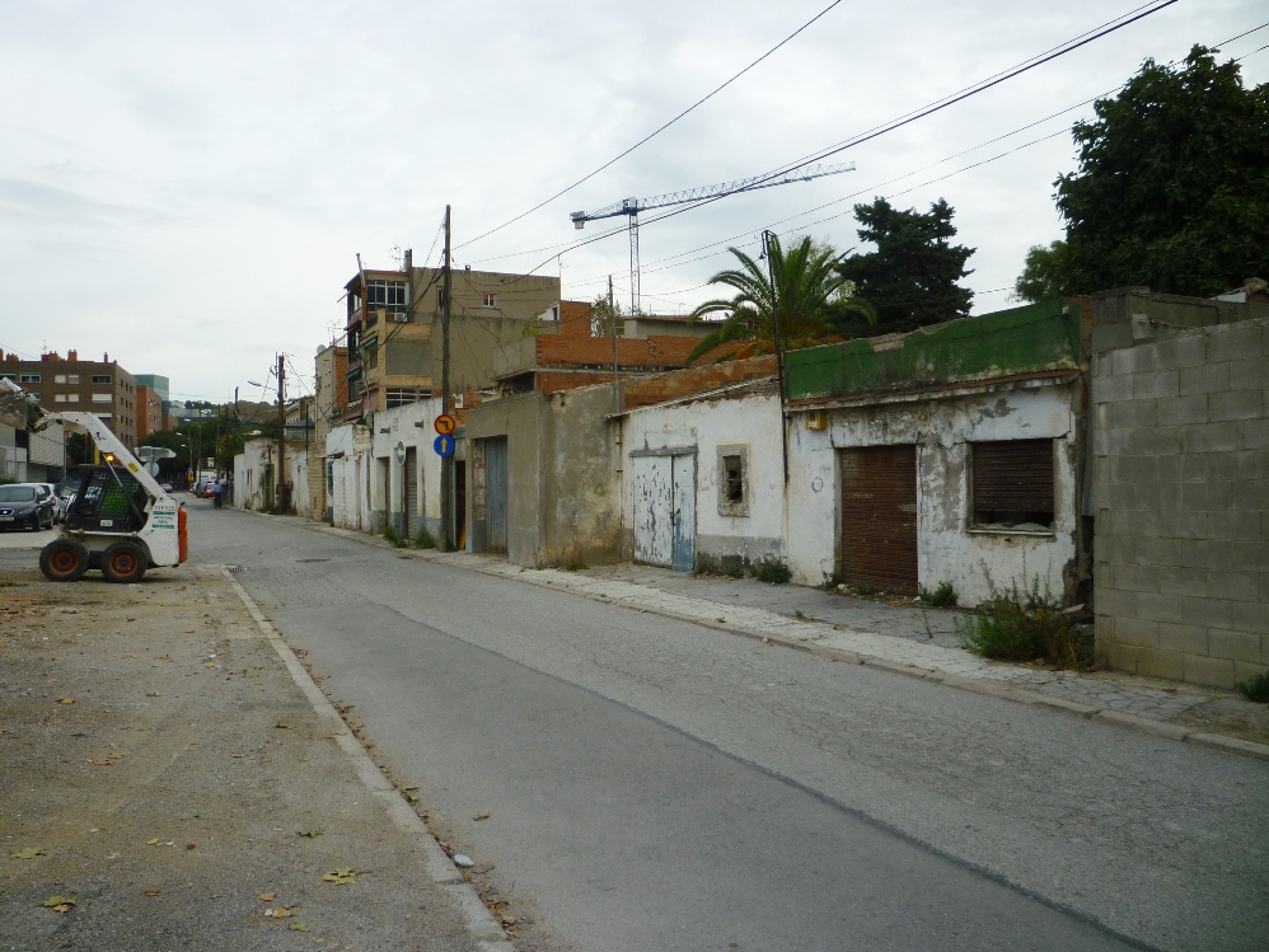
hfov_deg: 61.6
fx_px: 1063
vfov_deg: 48.2
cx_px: 634
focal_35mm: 29
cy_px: 476
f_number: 3.5
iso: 80
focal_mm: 5.2
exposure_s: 1/500
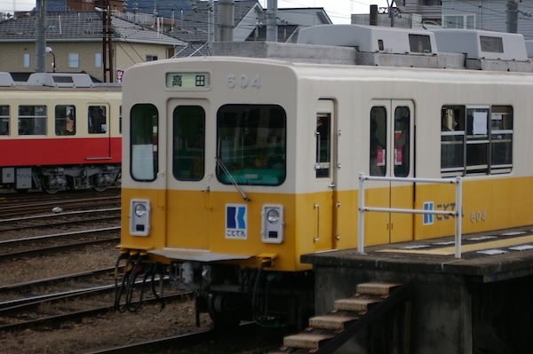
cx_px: 266
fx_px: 1731
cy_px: 177
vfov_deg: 11.7
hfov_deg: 17.5
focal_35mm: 117
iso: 400
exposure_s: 1/750
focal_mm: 78
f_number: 5.6
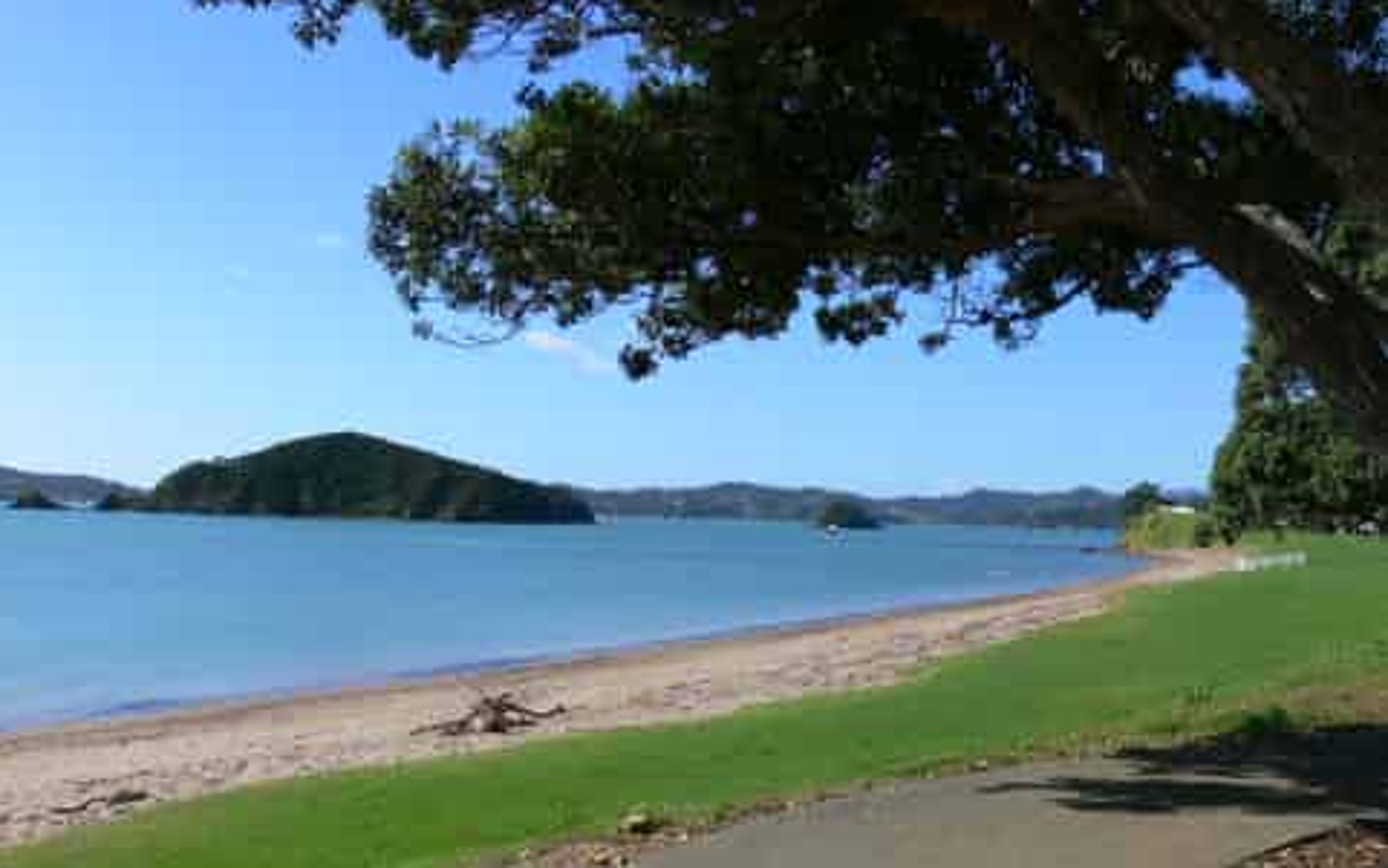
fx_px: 1438
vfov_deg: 33.6
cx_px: 682
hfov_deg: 51.5
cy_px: 480
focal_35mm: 38
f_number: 5.6
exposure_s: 1/320
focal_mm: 7.4
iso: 80
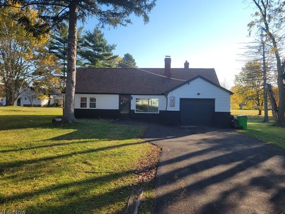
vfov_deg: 51.4
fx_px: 222
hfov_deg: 65.3
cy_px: 108
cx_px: 145
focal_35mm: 27
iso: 40
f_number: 1.8
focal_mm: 5.4
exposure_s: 1/1170
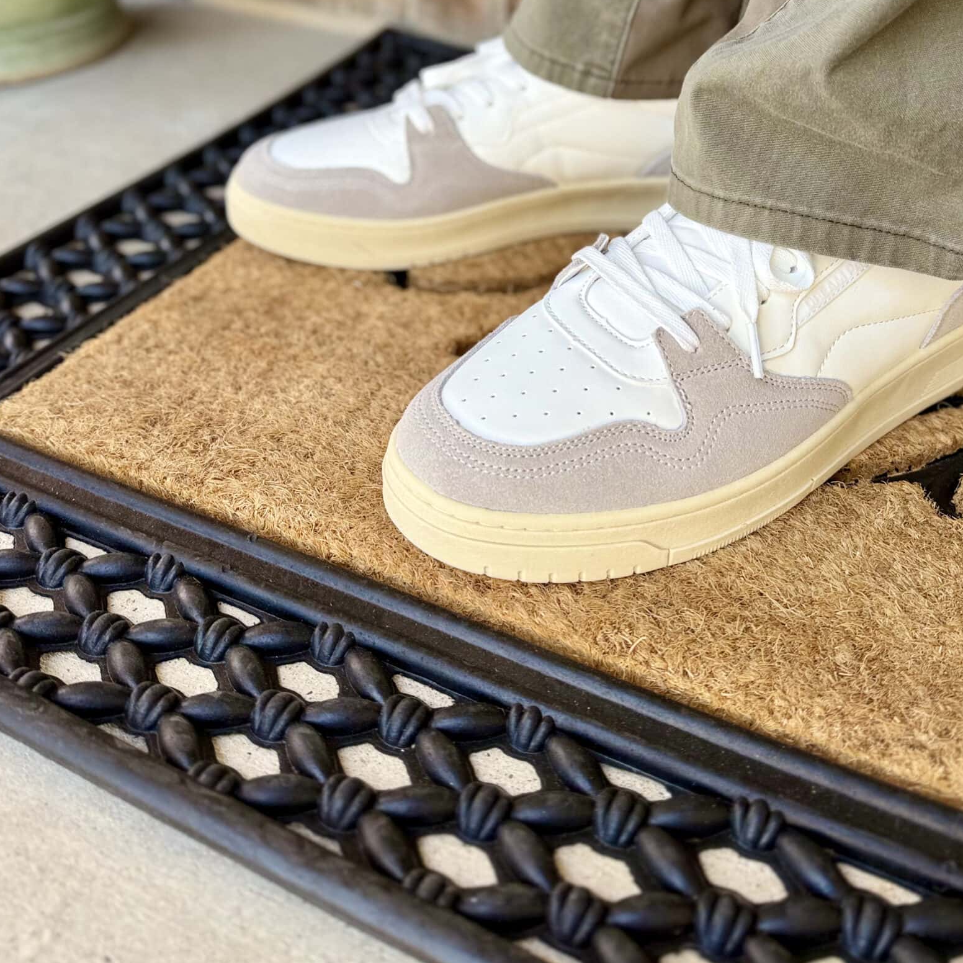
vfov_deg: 45.3
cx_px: 532
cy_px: 220
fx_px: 1102
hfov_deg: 47.1
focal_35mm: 35
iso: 50
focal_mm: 6.76
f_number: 1.78
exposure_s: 1/132
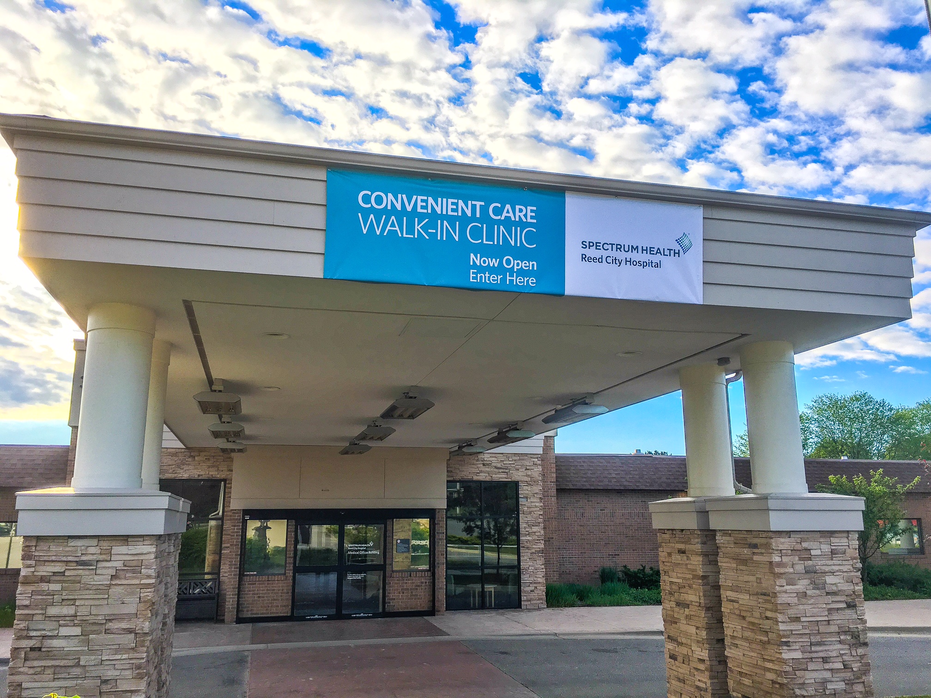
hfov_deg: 61.7
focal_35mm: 29
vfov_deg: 48.2
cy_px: 349
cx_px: 466
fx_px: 780
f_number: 2.2
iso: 25
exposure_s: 1/938
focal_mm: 4.15
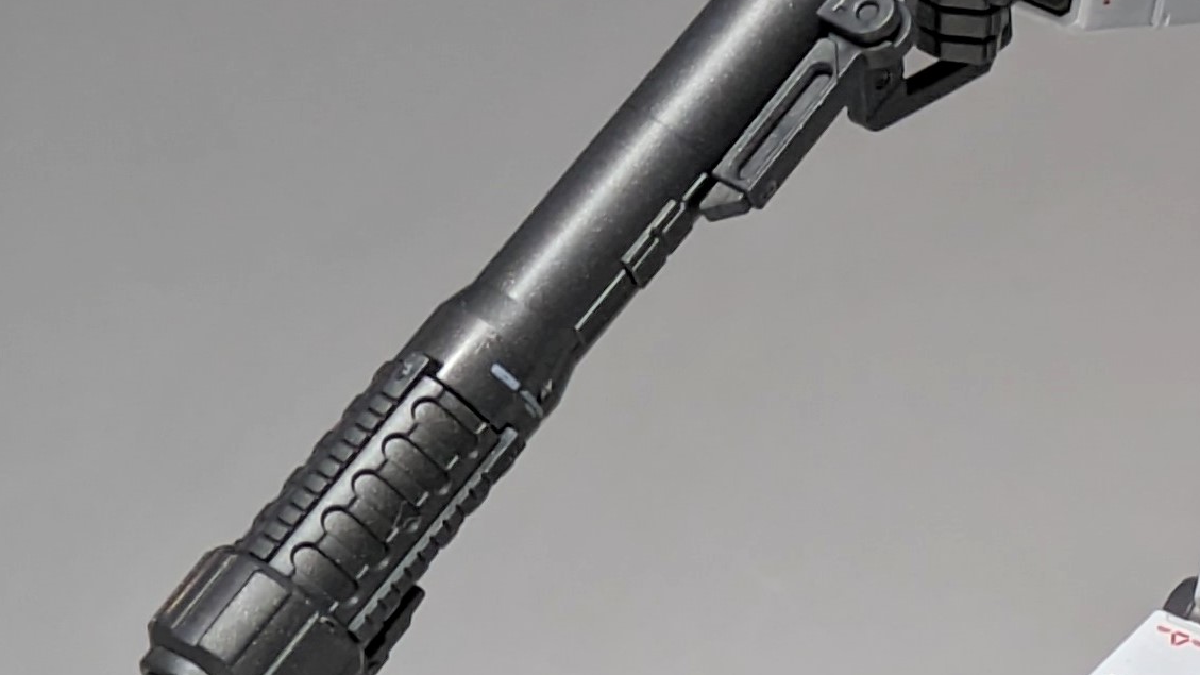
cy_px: 455
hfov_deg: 11.5
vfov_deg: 6.6
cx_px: 1462
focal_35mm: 183
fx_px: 5823
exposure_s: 1/120
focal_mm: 5.43
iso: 53
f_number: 1.89
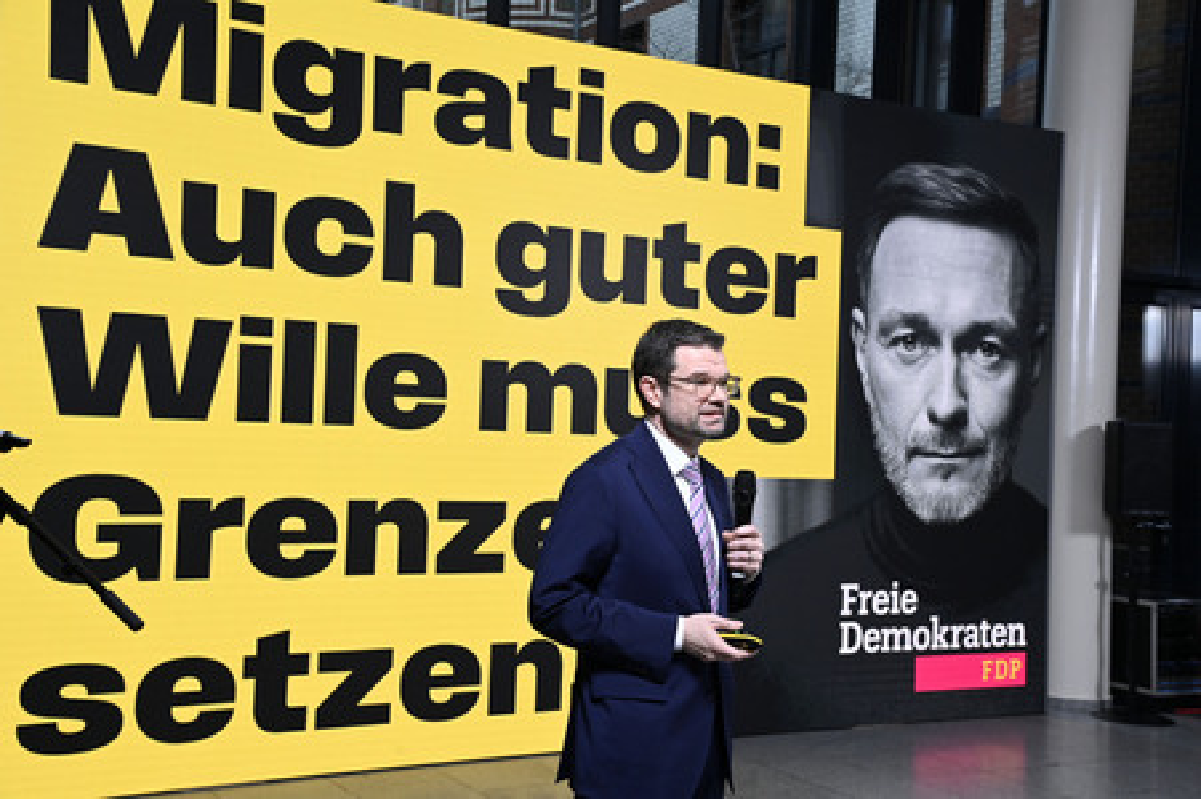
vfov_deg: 30.5
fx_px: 1467
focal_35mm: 44
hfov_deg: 44.5
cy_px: 400
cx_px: 600
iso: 4000
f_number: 6.3
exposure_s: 1/250
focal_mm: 44
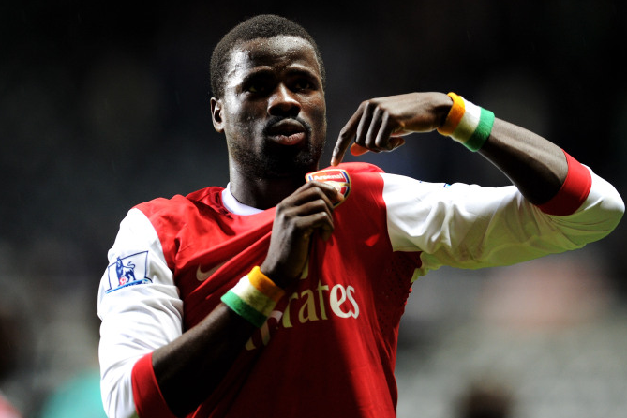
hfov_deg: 4.6
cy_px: 223
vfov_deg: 3.1
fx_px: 7785
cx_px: 337
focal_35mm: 447
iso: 1600
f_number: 2.8
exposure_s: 1/200
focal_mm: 400
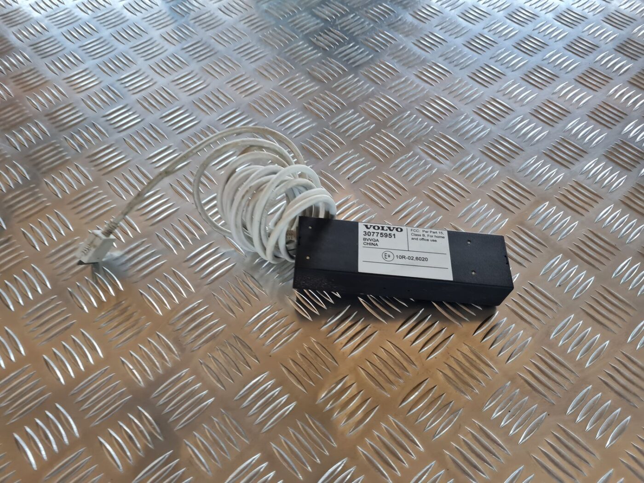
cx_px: 322
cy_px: 242
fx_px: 484
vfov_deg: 53.1
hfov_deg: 67.3
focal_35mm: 26
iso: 125
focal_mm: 5.4
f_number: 1.8
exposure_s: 1/100
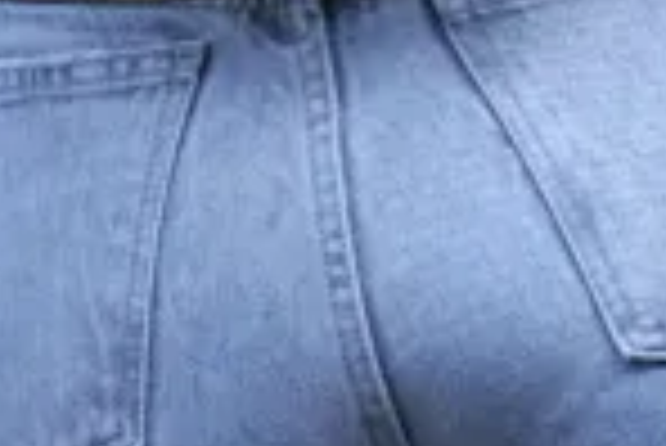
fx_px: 16425
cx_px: 439
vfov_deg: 1.5
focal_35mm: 887
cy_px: -1176
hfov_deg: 2.3
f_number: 1.8
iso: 640
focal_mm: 85
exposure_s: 1/500
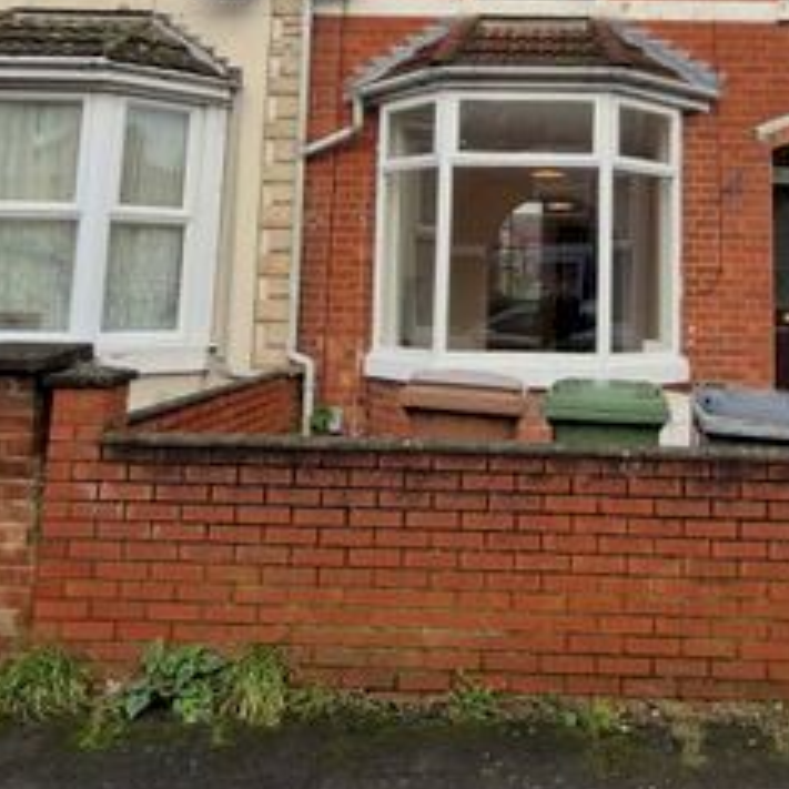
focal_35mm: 34
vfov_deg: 46.5
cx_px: 549
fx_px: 877
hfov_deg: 47.4
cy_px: 188
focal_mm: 1.74
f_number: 2.2
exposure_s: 1/430
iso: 50
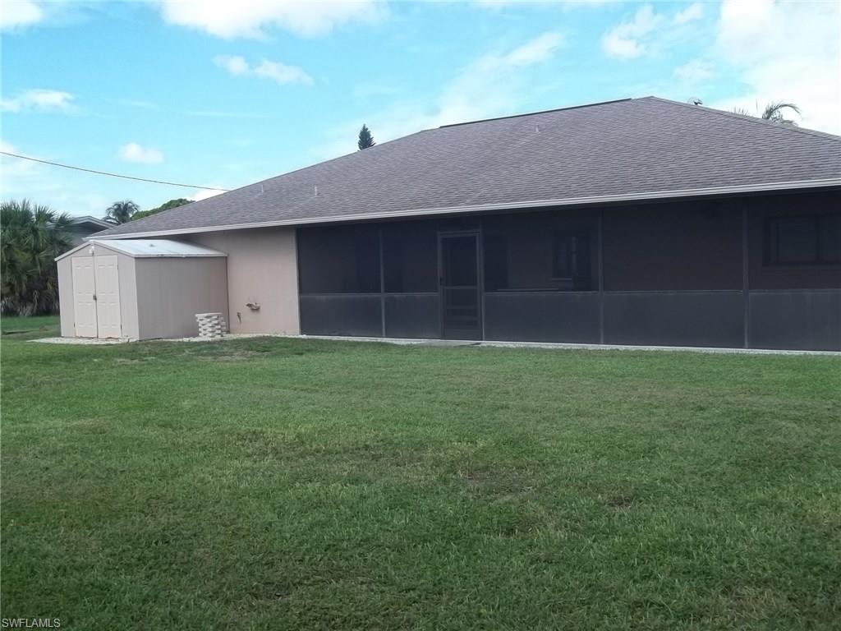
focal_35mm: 32
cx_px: 420
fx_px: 777
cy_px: 316
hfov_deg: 56.8
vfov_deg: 44.2
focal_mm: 5.7
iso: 64
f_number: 8.8
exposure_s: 1/80
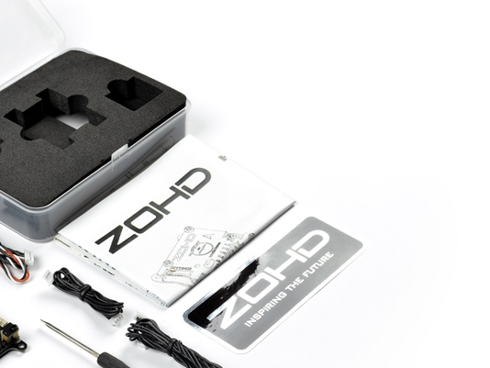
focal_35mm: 90
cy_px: 192
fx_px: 1275
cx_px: 59
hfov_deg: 21.3
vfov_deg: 16.4
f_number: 16
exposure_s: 1/60
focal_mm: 50
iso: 200
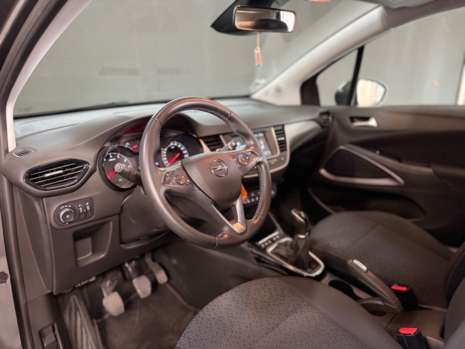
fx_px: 322
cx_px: 232
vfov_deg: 56.8
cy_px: 174
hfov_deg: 71.6
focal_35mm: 24
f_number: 1.78
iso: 800
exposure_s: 1/33
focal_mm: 6.76
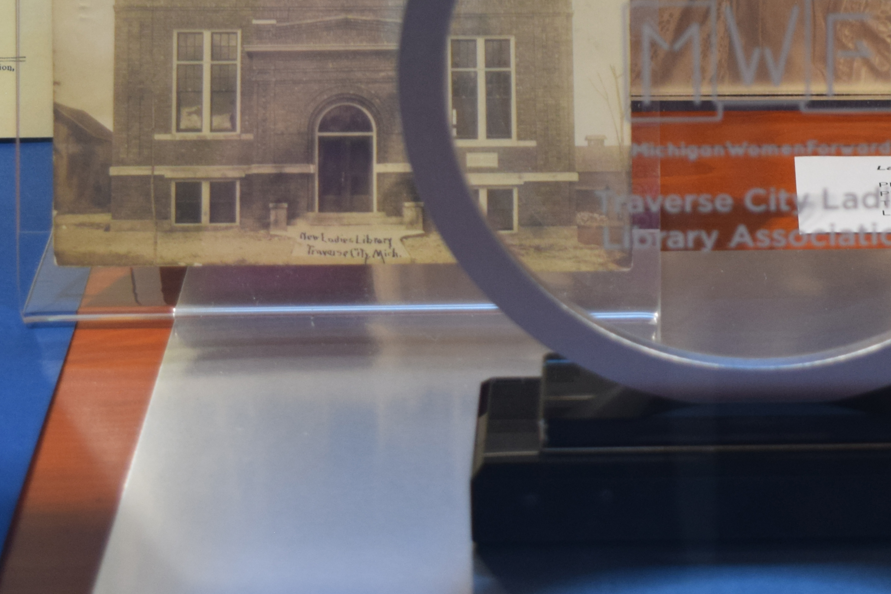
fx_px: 3440
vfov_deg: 9.8
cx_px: 842
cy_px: -33
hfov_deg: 14.6
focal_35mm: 139
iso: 720
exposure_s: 1/60
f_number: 4.8
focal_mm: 40
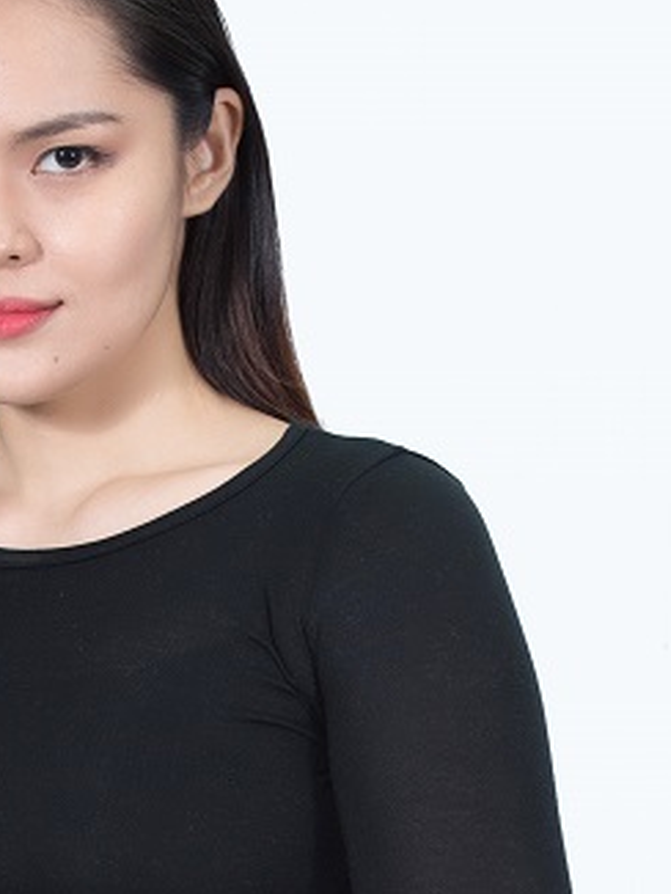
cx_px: -43
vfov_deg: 9.5
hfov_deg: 7.1
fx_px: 5347
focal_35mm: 207
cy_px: 933
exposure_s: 1/125
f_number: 5
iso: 1000
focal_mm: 70
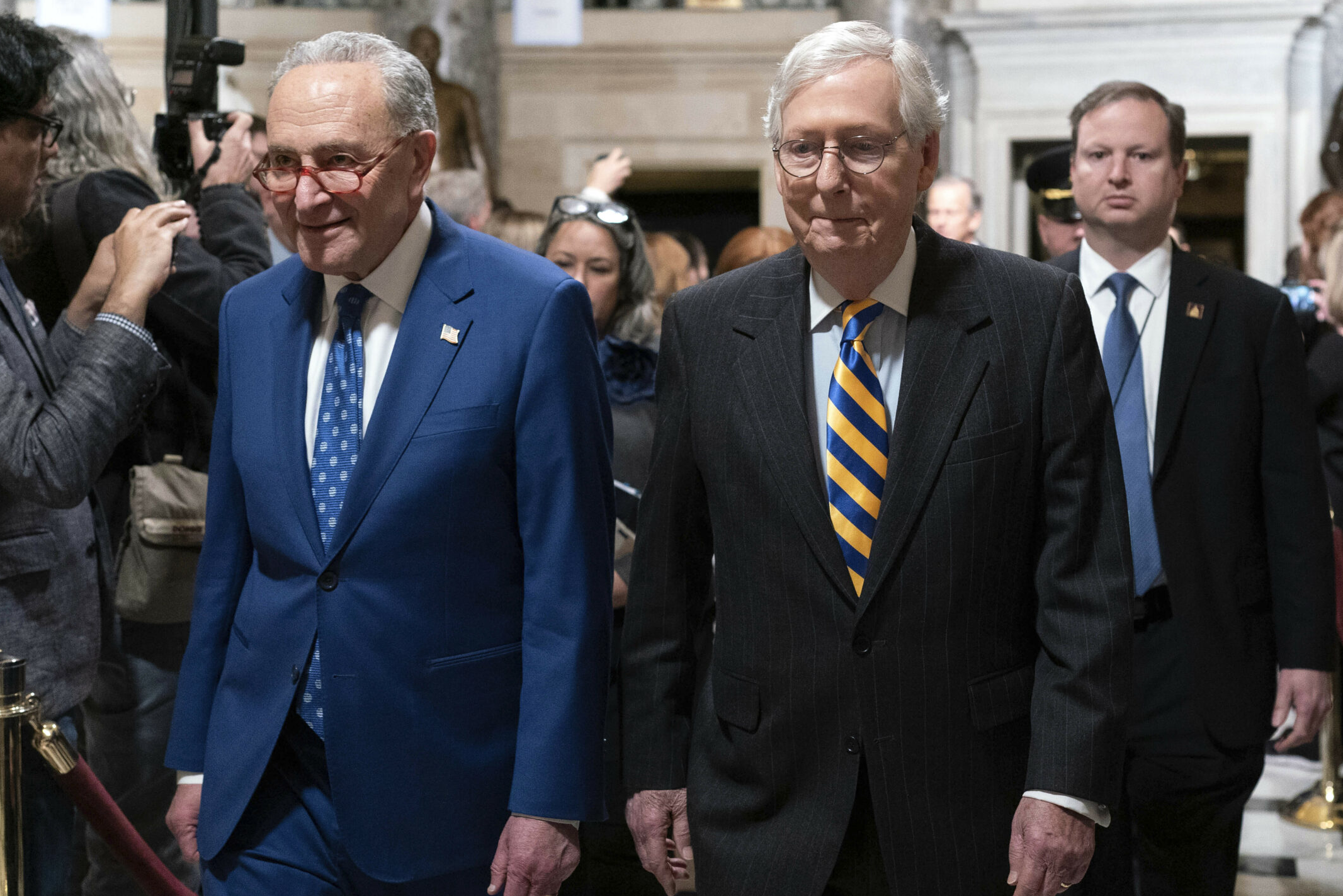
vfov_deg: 31.9
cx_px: 660
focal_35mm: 42
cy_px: 515
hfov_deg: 46.4
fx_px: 1567
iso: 2500
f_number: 2.8
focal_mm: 35
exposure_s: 1/500
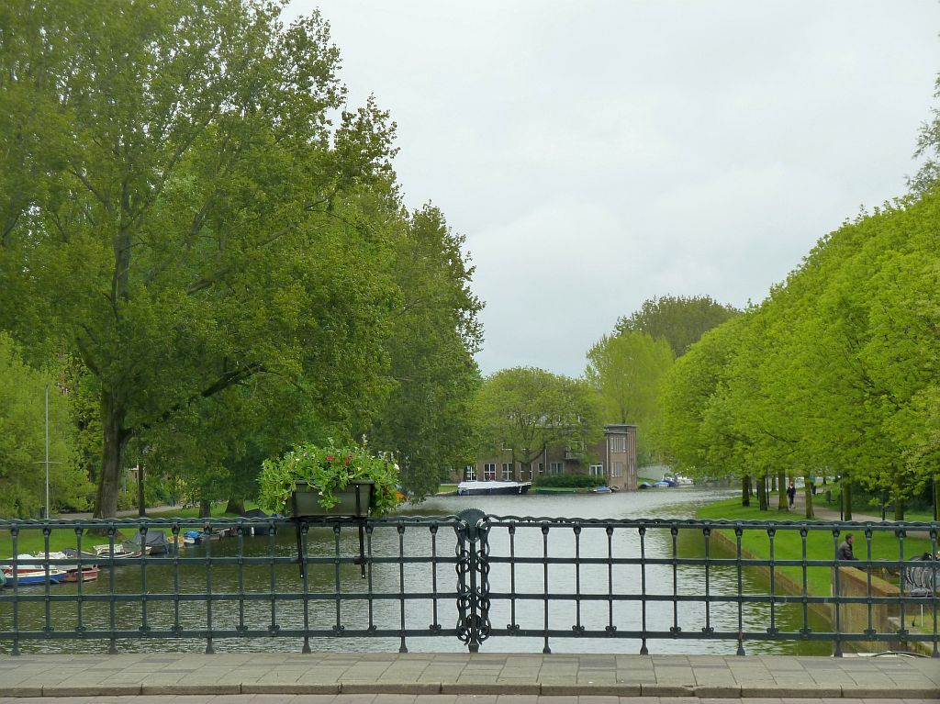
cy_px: 352
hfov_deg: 16.6
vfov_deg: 12.4
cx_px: 470
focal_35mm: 119
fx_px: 3230
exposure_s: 1/125
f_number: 4.4
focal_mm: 19.5
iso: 125
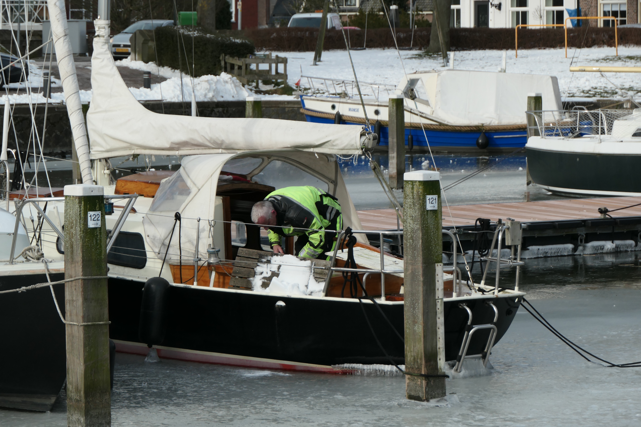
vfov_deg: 9.0
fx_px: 2724
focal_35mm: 153
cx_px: 320
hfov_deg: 13.4
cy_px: 214
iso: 200
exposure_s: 1/800
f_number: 5.8
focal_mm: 55.9
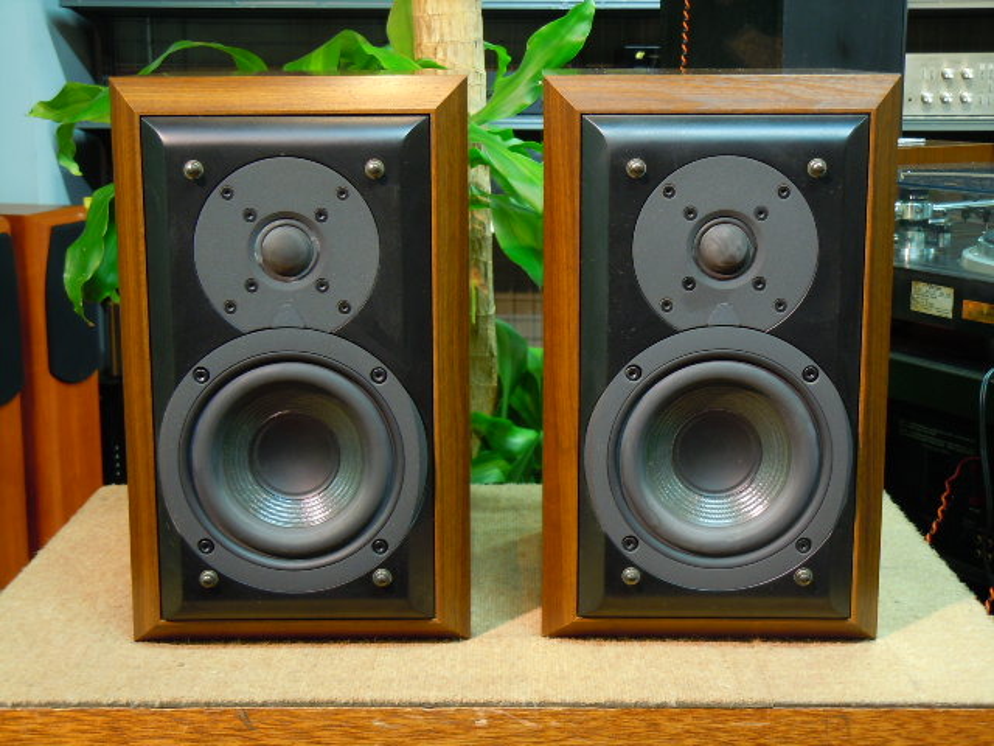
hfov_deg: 32.7
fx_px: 1694
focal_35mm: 59
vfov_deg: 24.8
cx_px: 497
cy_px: 373
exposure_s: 1/2
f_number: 4
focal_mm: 10.6
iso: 100
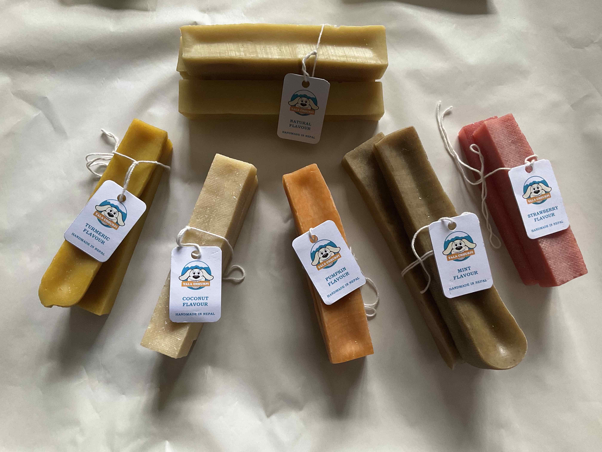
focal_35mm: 29
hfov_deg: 61.7
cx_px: 301
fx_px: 504
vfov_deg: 48.2
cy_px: 226
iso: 100
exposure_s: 1/60
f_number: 1.8
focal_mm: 3
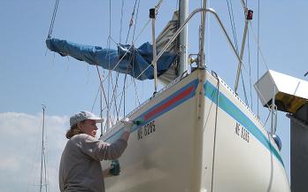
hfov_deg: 26.2
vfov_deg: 16.5
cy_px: 115
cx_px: 154
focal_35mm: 79
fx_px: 663
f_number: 6.5
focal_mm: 12.3
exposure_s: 1/287
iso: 64
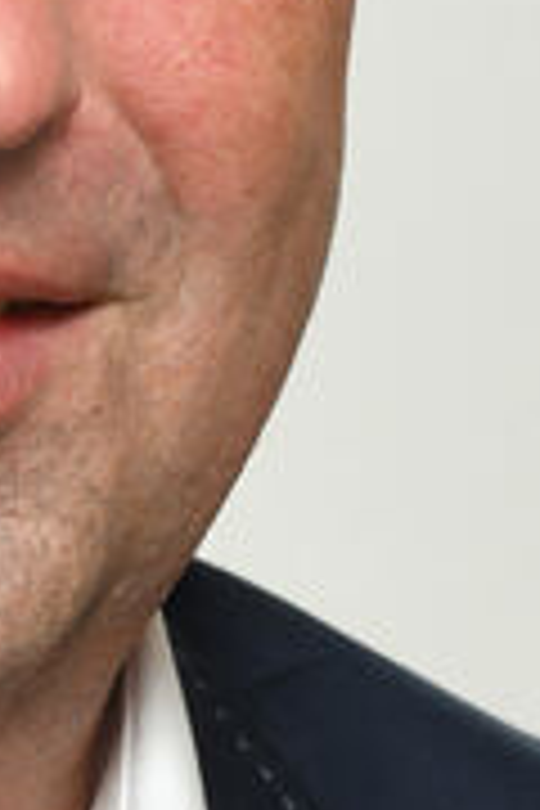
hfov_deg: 4.4
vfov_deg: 6.6
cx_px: -205
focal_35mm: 311
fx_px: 6997
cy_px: 400
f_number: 10
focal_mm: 70
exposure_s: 1/250
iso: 250
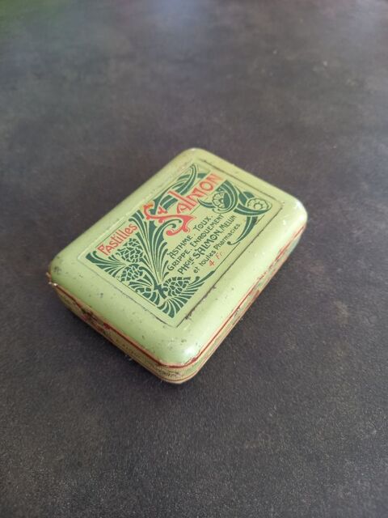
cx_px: 194
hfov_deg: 54.9
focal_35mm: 25
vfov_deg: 69.4
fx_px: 374
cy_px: 259
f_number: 1.8
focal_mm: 4.65
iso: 250
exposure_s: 1/50
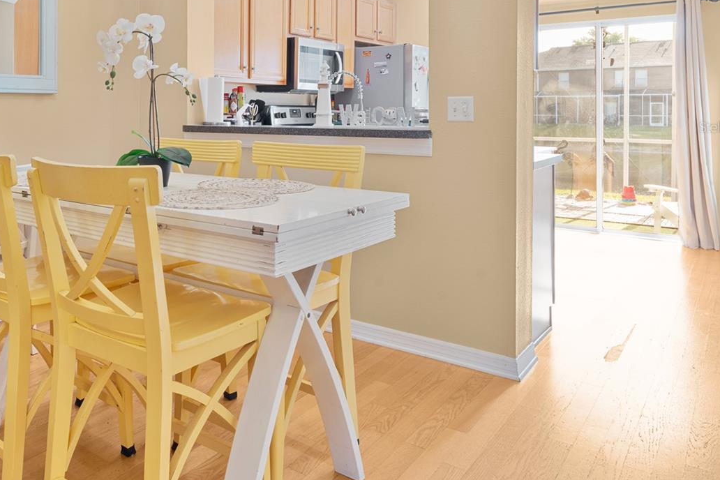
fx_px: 620
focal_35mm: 31
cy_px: 127
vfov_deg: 41.2
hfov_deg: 58.0
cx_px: 203
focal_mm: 20
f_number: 9
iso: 200
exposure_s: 2
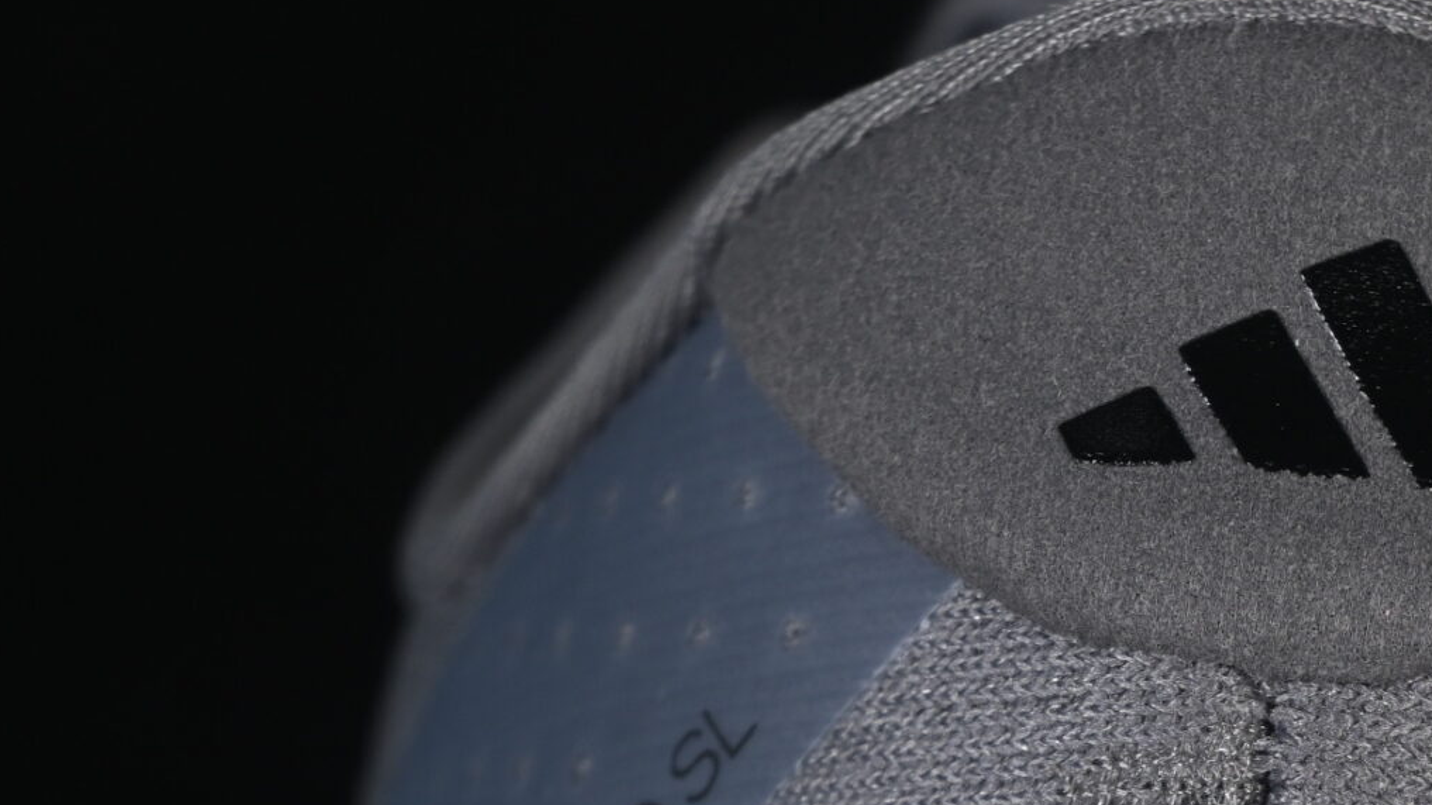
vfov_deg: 6.1
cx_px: 1157
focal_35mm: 198
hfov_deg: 10.8
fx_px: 7517
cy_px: 1171
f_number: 7.1
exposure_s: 1/80
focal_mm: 50
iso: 160
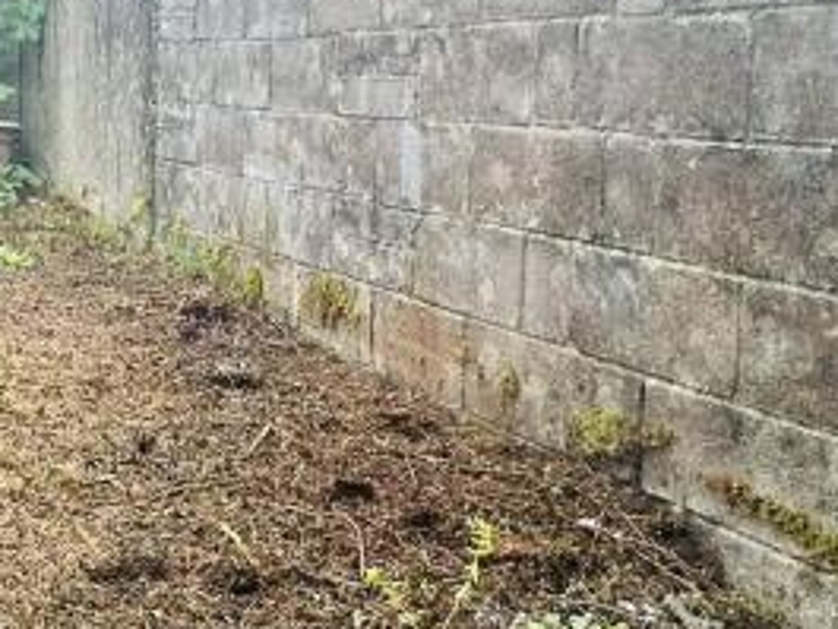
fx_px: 1308
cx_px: -57
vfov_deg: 26.9
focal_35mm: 54
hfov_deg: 31.9
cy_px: 205
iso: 40
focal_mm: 2.22
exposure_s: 1/102
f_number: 2.2
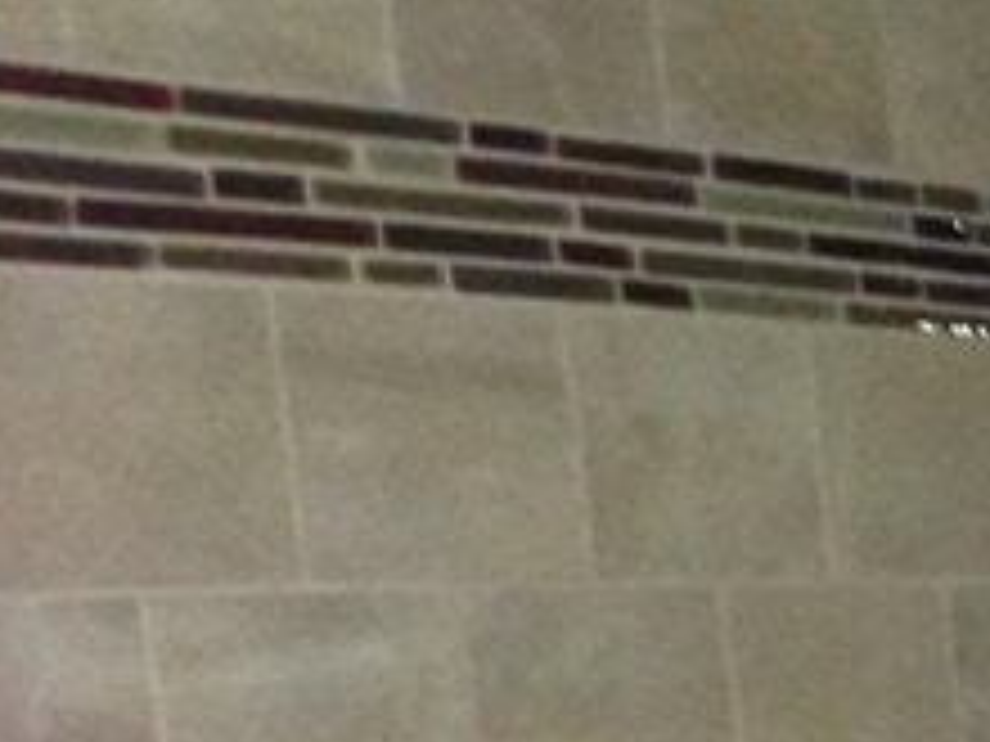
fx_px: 5720
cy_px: 2028
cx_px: 2914
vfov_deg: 6.9
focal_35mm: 200
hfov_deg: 8.4
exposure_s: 1/17
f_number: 2.4
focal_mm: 4.13
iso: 200
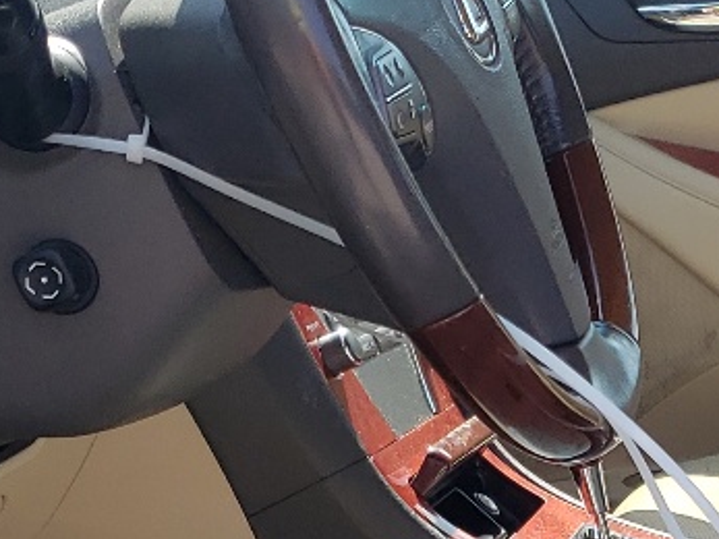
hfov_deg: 15.8
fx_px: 2492
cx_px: 847
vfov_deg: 12.0
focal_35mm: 120
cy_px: 690
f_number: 1.5
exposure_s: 1/1000
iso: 50
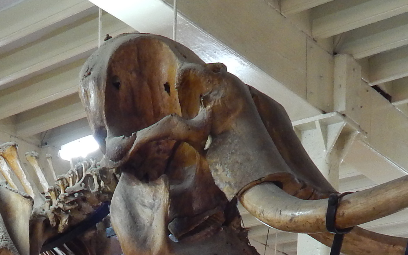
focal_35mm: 81
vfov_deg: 14.4
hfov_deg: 25.3
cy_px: 444
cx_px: 124
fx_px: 901
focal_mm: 4
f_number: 3
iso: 200
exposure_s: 1/6
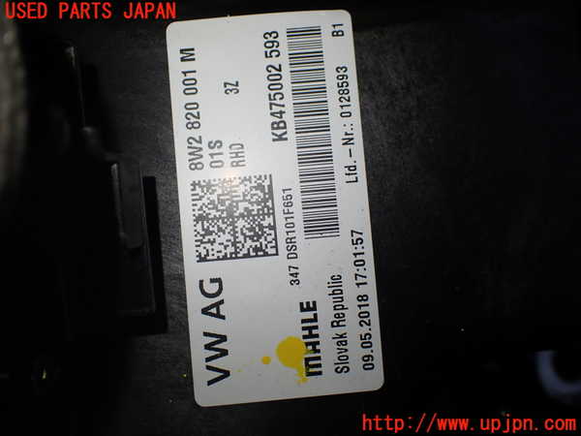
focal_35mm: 30
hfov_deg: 60.0
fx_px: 504
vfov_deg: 46.8
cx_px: 290
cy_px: 218
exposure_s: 1/125
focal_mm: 5.4
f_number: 2.3
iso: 125
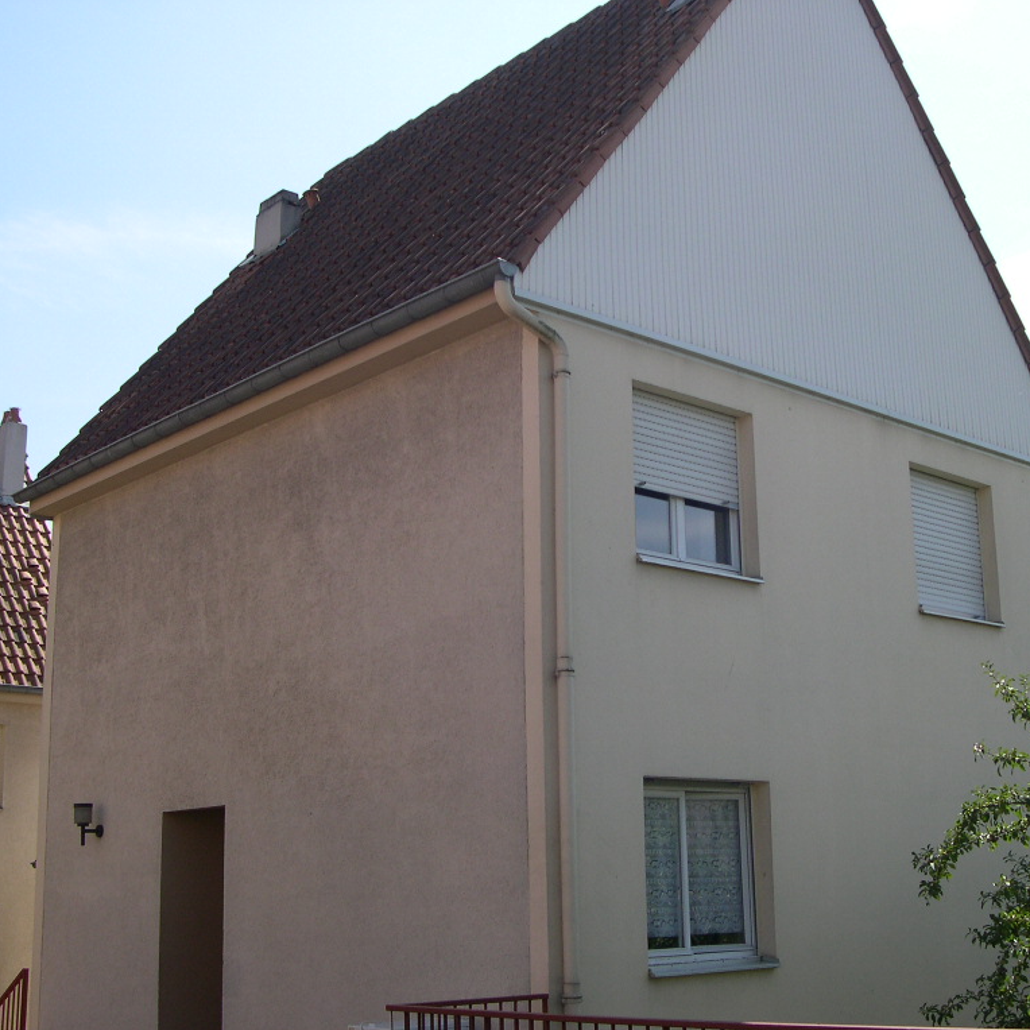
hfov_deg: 37.4
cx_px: 617
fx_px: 1515
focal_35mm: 45
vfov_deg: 37.6
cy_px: 515
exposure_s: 1/162
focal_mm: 8
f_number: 7.6
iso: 100
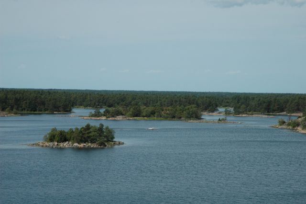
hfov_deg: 19.5
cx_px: 153
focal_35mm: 105
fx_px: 892
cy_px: 102
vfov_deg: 13.0
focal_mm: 70
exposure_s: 1/800
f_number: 14
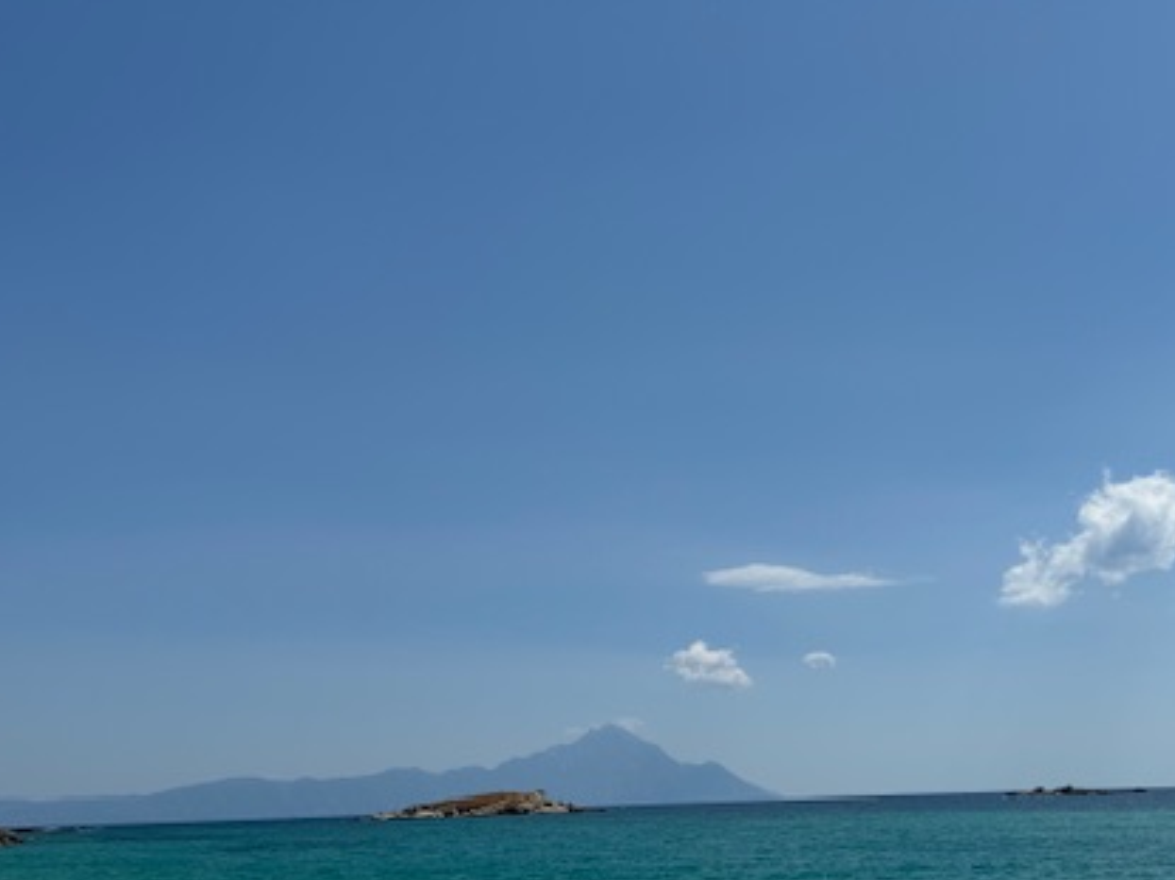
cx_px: 747
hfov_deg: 49.6
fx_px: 1256
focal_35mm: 37
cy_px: 676
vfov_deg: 37.5
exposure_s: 1/12346
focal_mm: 6.76
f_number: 1.78
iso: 80
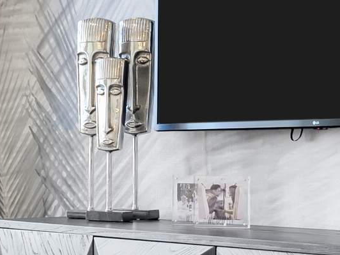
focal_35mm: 111
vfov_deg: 13.3
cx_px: 166
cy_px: 174
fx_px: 1090
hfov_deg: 17.7
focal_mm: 16
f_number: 6.3
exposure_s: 1/13
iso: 200
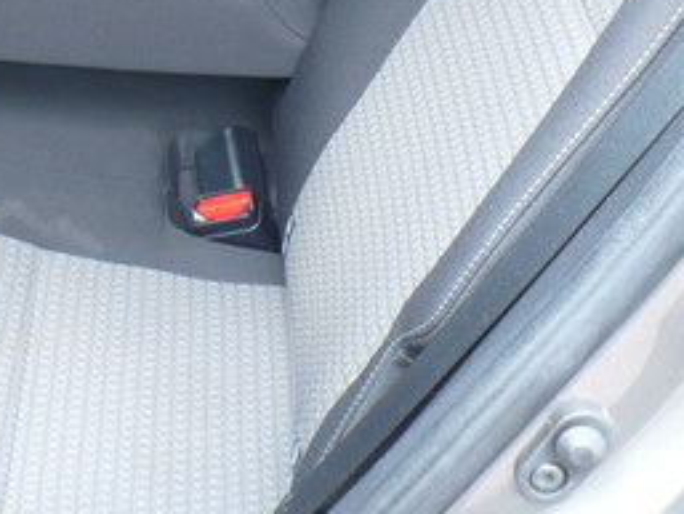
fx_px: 1819
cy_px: 24
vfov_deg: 15.8
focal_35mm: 92
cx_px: -37
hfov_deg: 20.5
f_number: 2.8
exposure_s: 1/30
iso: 125
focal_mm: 6.1
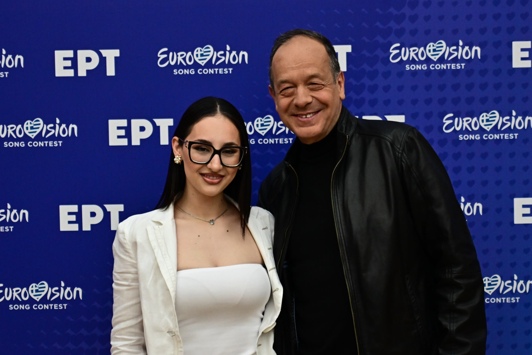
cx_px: 266
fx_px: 1552
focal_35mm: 105
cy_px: 178
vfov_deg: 13.0
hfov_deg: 19.5
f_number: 4
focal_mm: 70
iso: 3200
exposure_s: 1/160
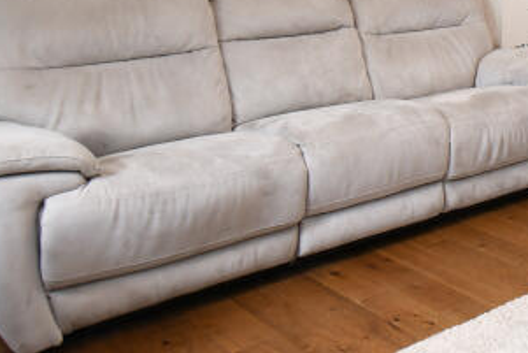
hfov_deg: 33.7
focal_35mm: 51
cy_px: -102
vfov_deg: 23.5
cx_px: 582
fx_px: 748
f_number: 9
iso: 320
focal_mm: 10
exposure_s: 1/5
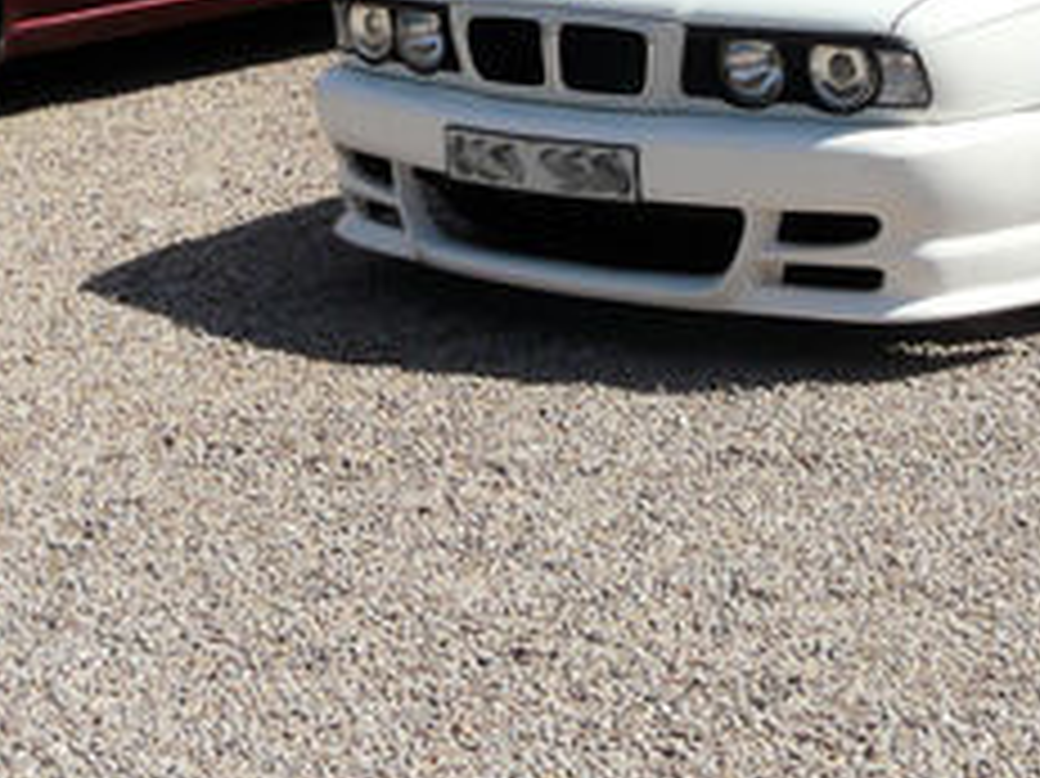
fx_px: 3243
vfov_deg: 13.1
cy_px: -279
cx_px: 509
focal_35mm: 108
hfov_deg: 18.2
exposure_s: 1/400
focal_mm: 6.4
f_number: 5.6
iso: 100
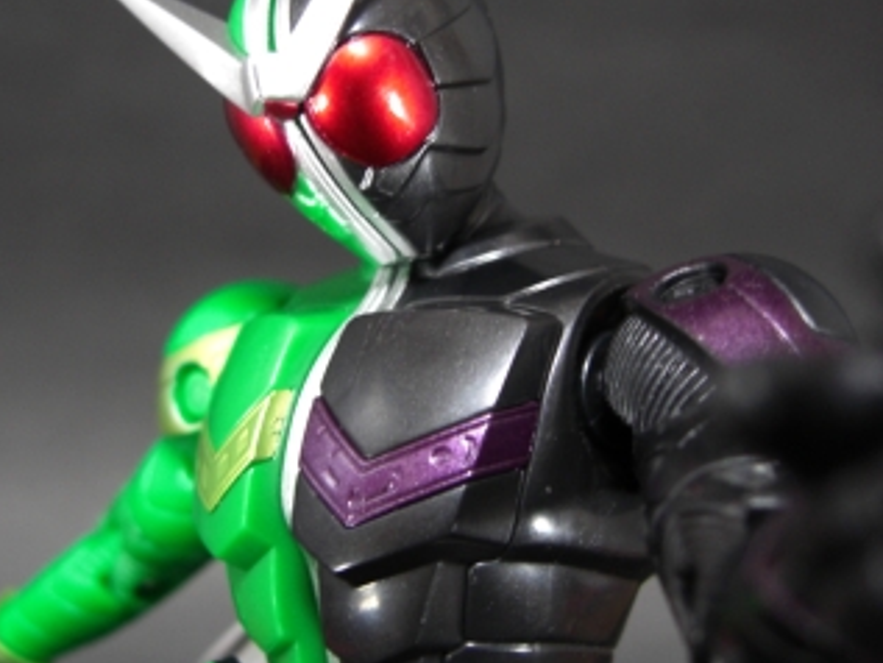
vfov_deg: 30.3
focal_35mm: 48
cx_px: 515
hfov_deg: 39.5
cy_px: 323
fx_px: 1225
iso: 200
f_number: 2.8
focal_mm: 7.9
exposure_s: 1/4
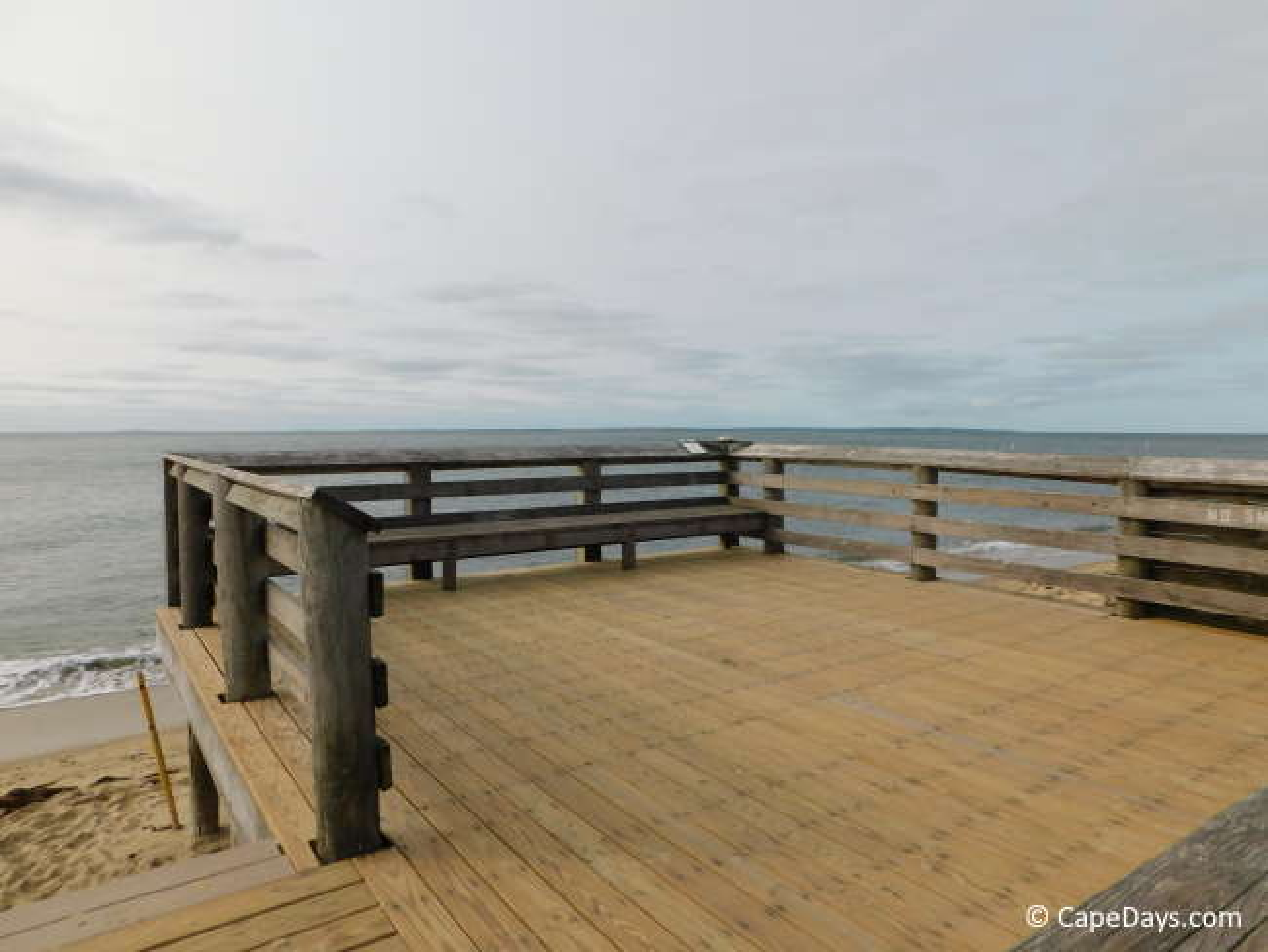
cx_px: 634
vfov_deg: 58.9
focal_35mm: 23
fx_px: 843
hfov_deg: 73.9
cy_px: 476
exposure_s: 1/640
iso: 125
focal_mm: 4
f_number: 6
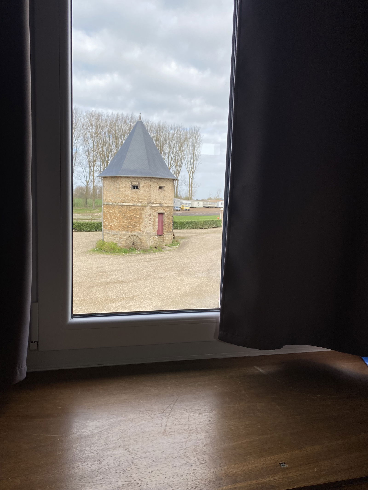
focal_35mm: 26
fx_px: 369
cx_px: 184
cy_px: 245
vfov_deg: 67.3
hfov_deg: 53.1
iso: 32
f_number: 1.8
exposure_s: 1/711
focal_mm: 4.25
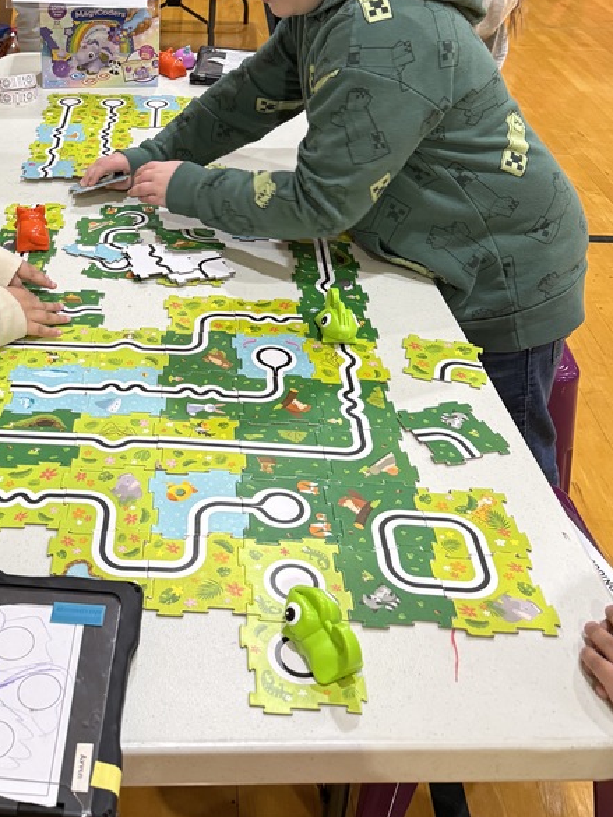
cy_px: 186
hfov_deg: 33.6
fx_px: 991
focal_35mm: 42
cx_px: 144
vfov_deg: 43.1
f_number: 1.78
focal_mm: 6.76
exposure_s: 1/60
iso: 250
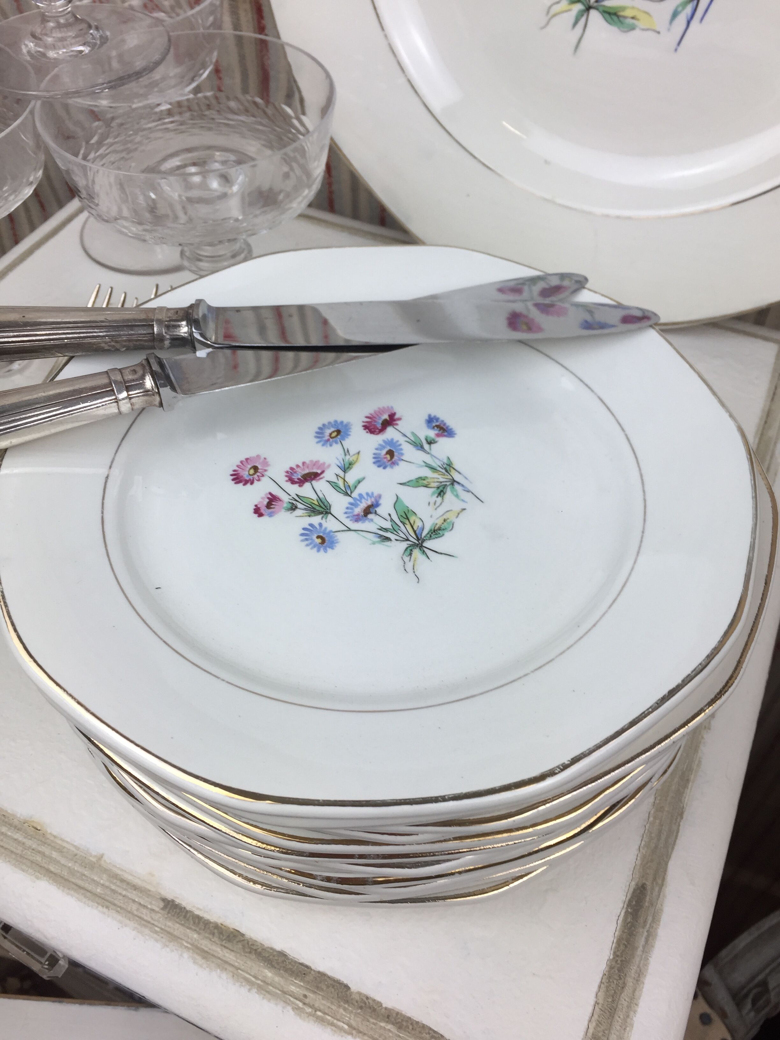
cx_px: 390
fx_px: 871
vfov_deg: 61.7
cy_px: 520
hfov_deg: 48.2
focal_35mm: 29
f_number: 2.2
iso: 32
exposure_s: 1/119
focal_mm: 4.15
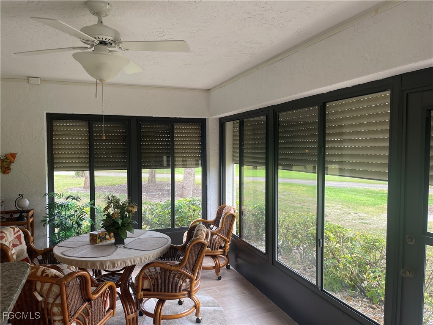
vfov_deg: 54.9
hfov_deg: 69.4
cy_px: 162
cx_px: 216
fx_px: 313
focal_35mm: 25
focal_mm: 5.1
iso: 64
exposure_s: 1/121
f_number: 1.6
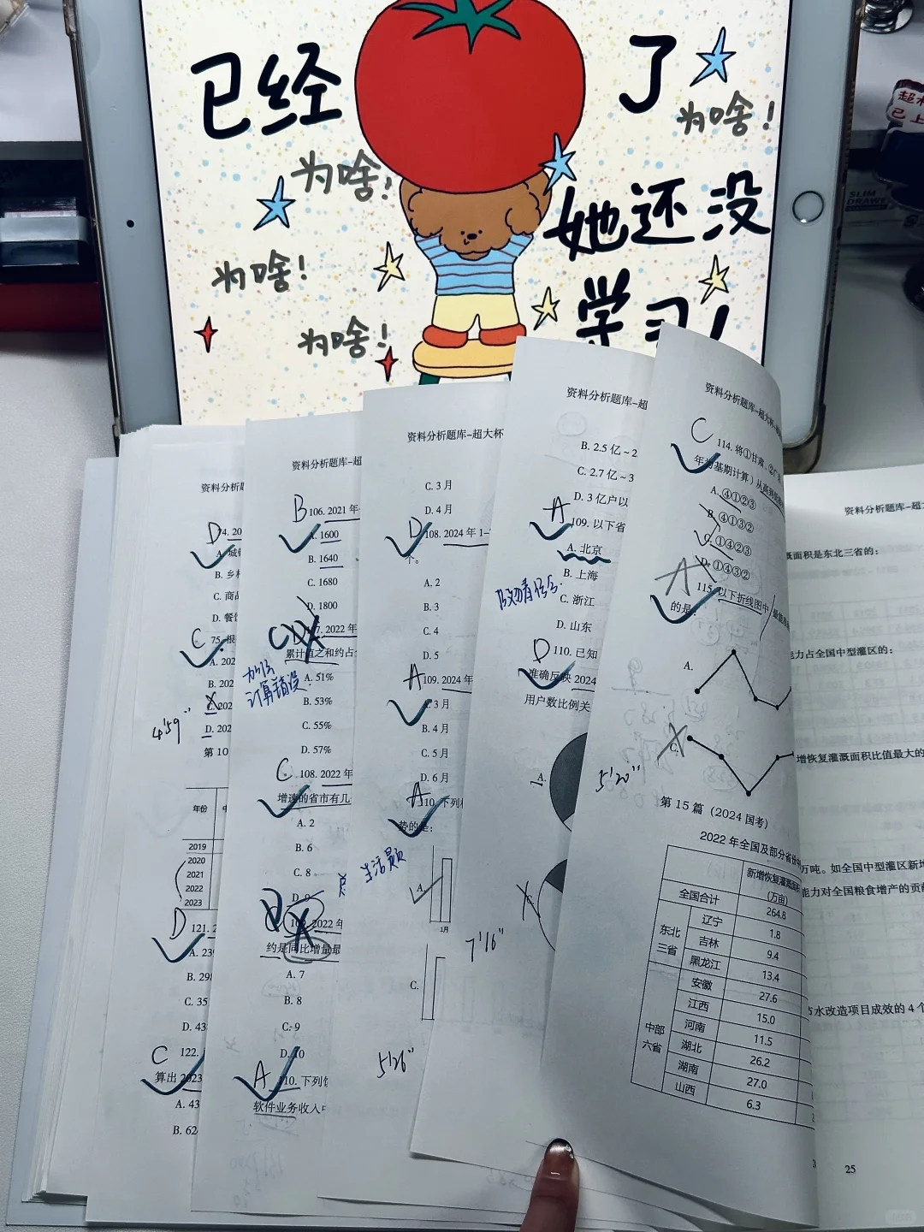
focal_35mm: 48
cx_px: 462
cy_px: 616
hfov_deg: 30.3
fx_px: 1708
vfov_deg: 39.7
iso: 64
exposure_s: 1/121
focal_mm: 6.86
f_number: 1.78
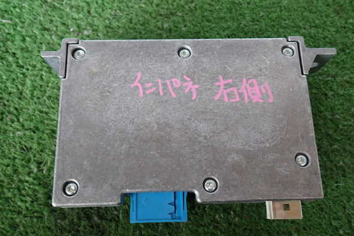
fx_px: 334
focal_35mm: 34
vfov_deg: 38.9
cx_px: 180
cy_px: 122
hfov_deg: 55.8
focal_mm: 5.79
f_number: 2.4
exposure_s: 1/30
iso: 200
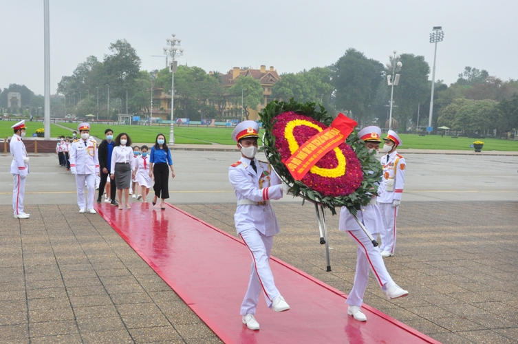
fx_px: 560
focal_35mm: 39
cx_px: 259
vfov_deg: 34.1
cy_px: 172
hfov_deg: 49.6
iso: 1000
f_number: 13
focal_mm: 26
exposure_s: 1/125
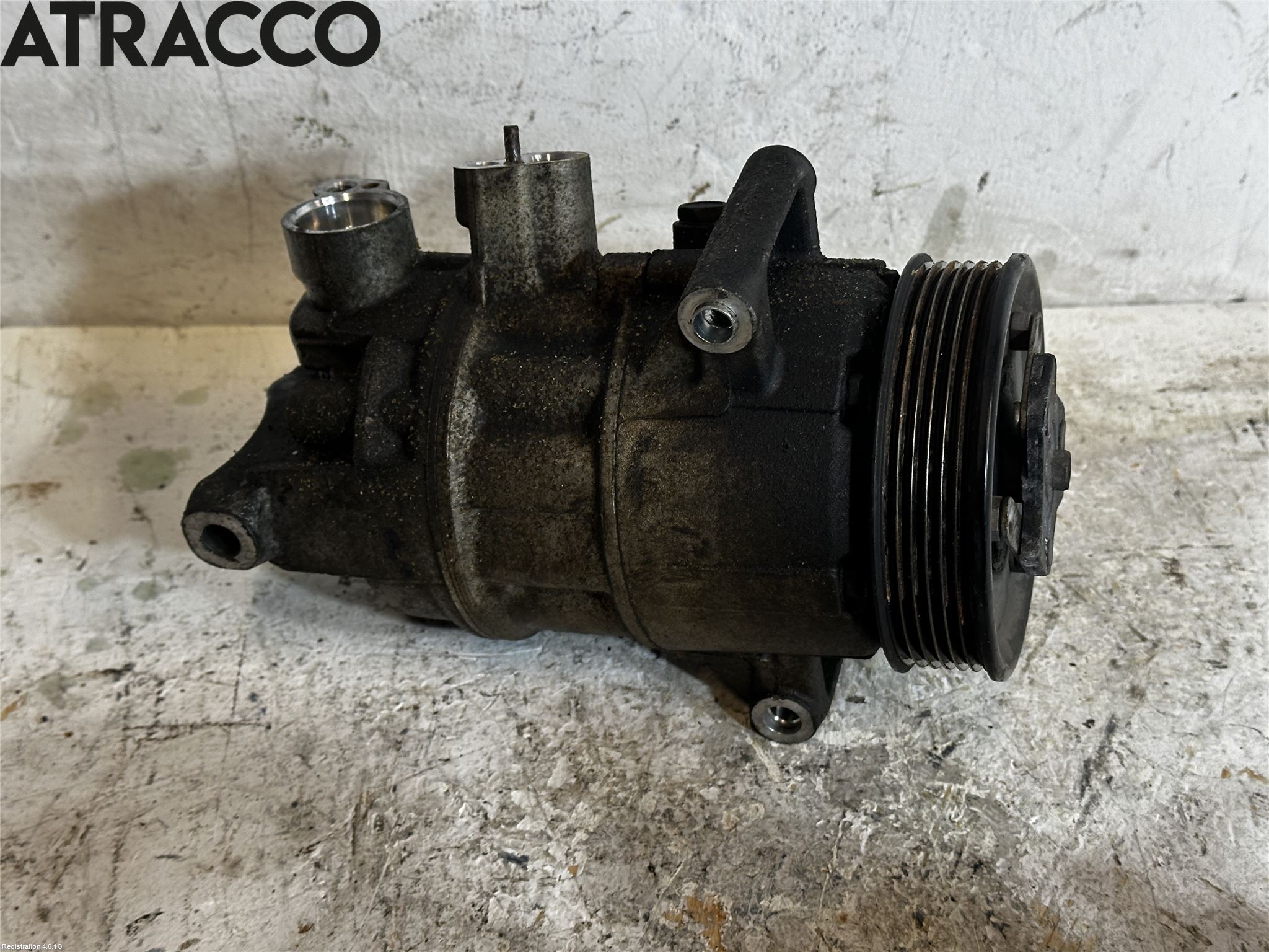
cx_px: 634
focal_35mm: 48
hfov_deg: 39.7
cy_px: 476
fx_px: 1760
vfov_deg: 30.3
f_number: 1.78
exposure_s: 1/100
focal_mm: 6.86
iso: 100
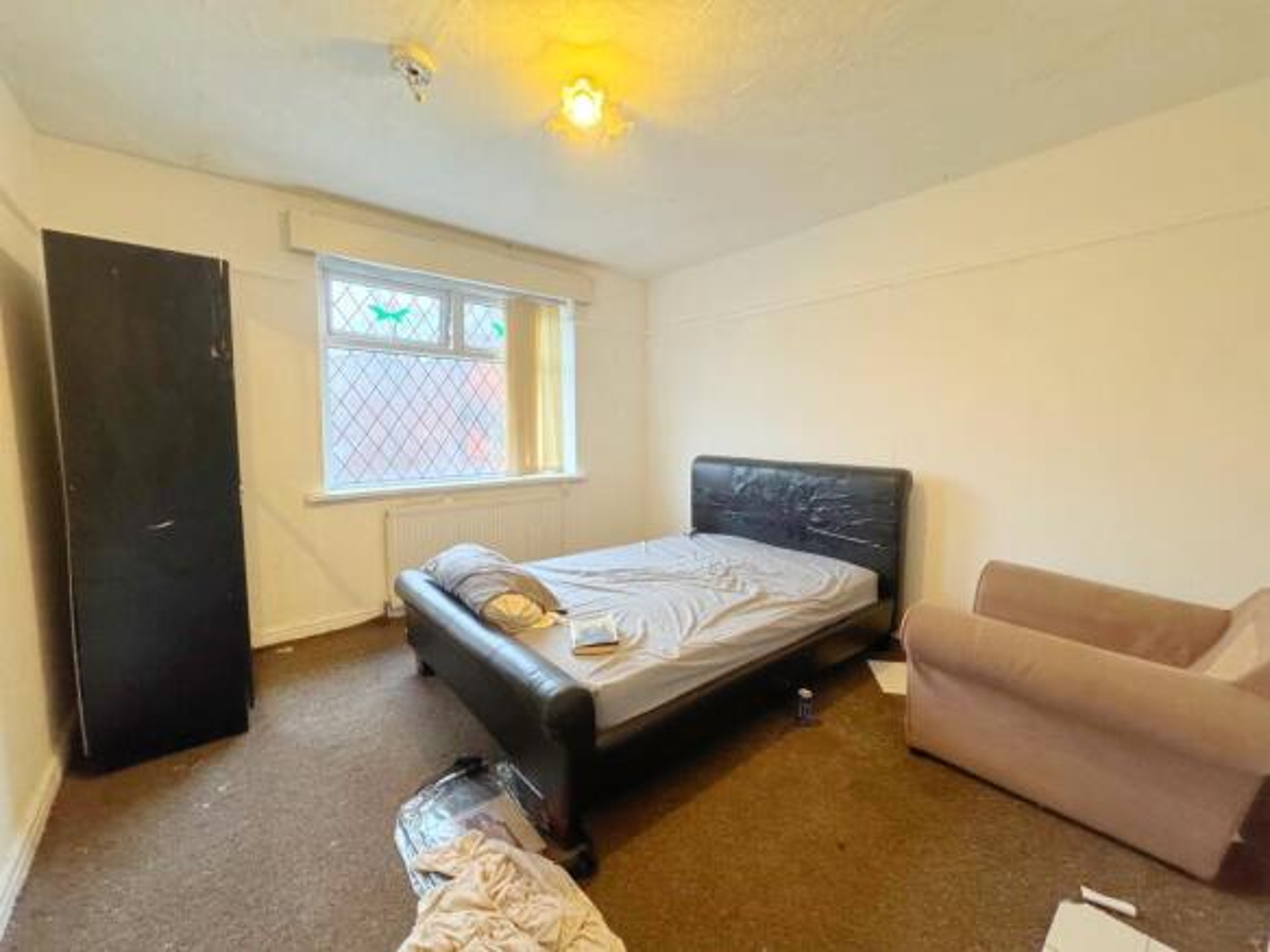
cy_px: 476
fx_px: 514
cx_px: 635
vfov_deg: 85.7
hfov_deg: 102.1
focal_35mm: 14
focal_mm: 2.22
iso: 250
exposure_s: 1/50
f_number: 2.2
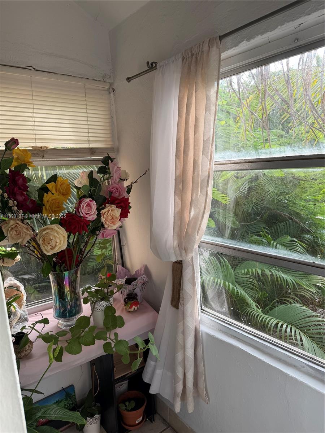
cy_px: 216
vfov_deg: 71.6
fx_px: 300
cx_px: 162
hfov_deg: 56.8
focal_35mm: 24
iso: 80
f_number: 1.78
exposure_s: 1/294
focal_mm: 6.76
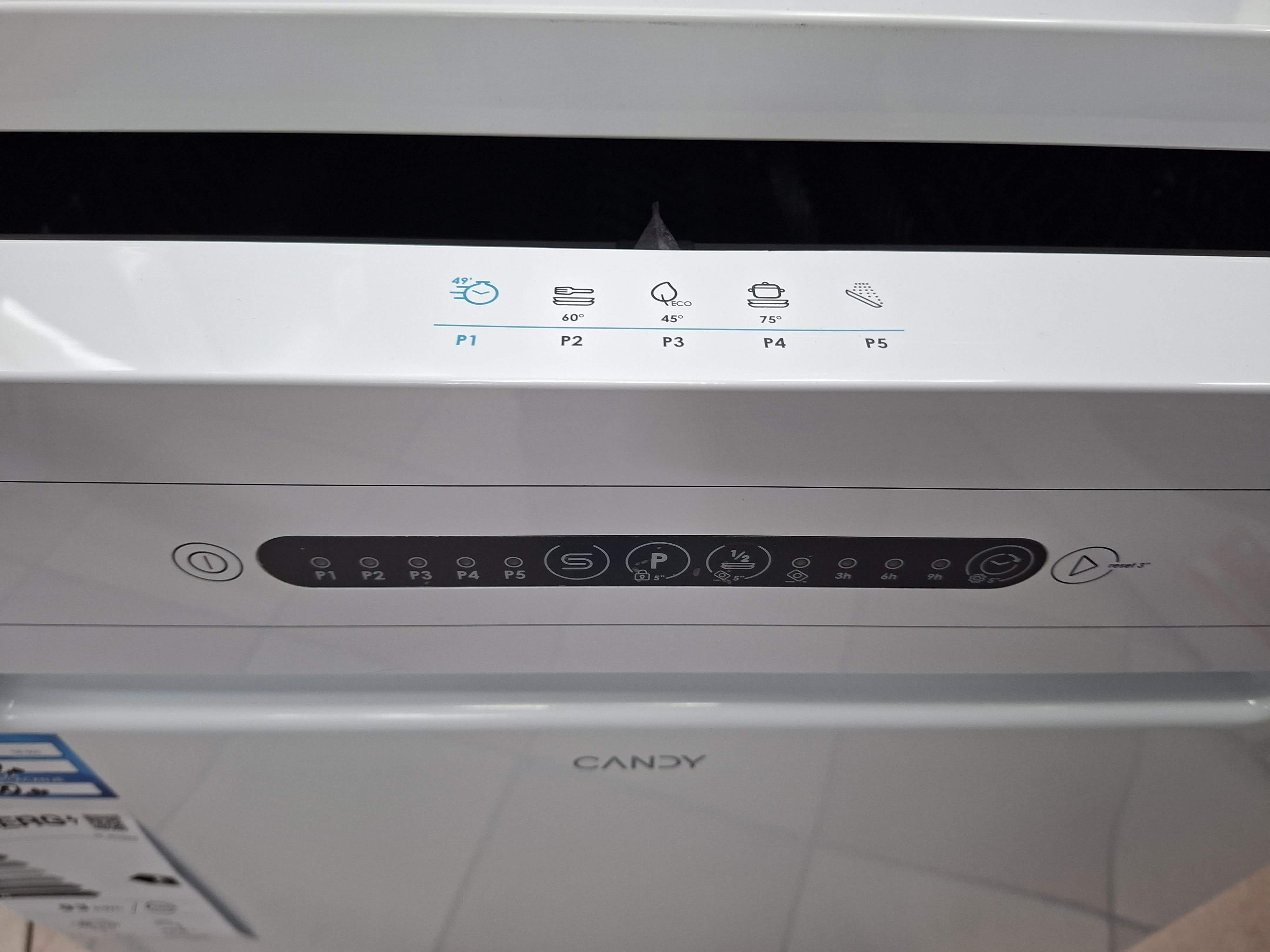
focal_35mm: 23
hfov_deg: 73.9
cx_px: 635
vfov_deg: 58.9
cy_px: 476
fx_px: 844
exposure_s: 1/50
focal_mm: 5.54
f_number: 1.8
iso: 160
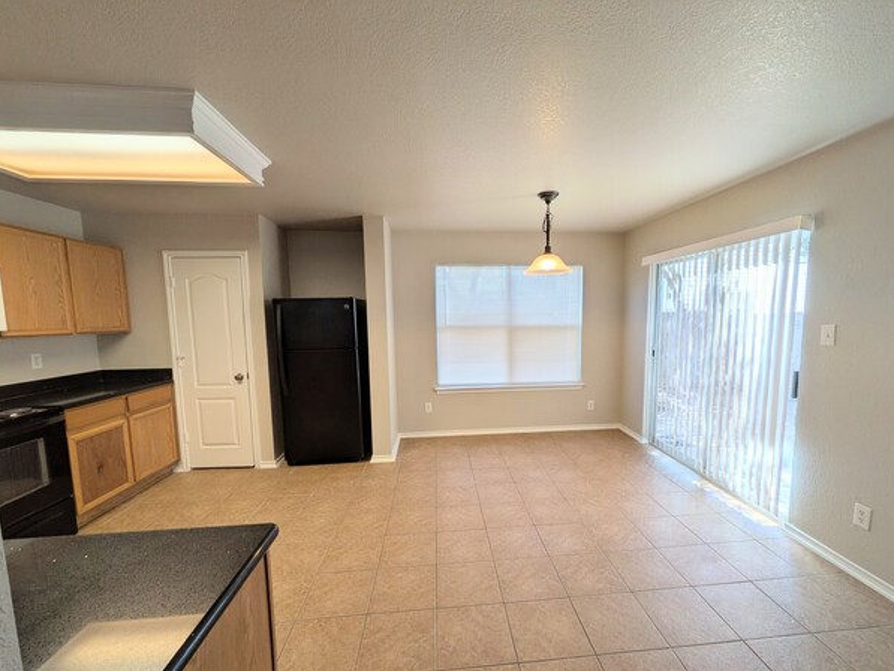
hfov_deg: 98.0
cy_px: 355
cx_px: 476
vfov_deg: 81.7
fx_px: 387
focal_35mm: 15
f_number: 2.2
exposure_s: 1/175
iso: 42
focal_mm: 1.83
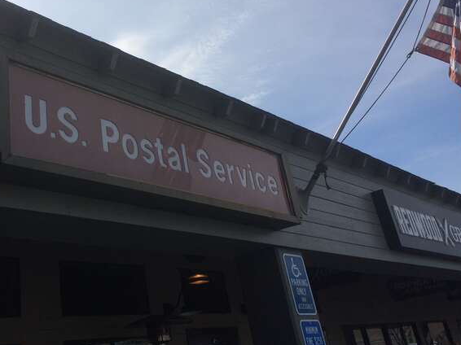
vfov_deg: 34.8
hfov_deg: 44.9
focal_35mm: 41
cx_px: 143
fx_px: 546
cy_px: 116
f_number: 2.2
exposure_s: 1/3165
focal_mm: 4.15
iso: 32
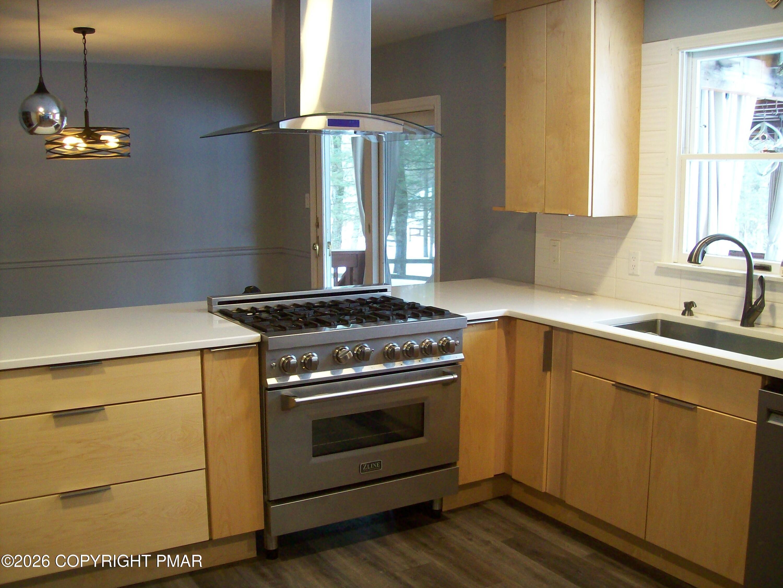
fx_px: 814
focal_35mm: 36
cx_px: 392
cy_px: 294
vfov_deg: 39.7
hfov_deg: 51.4
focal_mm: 6
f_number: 2.7
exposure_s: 1/13.2
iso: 160
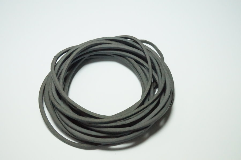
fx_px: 301
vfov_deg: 29.8
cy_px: 80
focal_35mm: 45
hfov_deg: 43.6
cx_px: 120
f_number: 14
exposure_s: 1/400
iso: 8000
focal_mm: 30
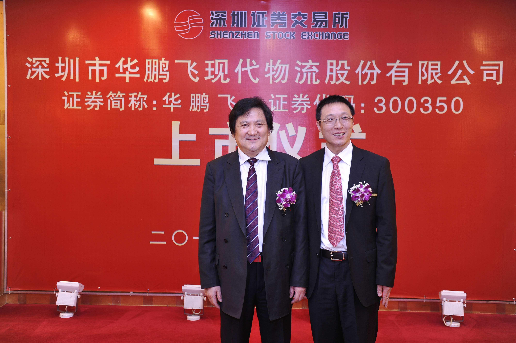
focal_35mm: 38
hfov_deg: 50.7
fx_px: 544
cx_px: 258
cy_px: 172
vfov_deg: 35.0
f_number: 4
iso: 800
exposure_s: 1/80
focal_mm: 38
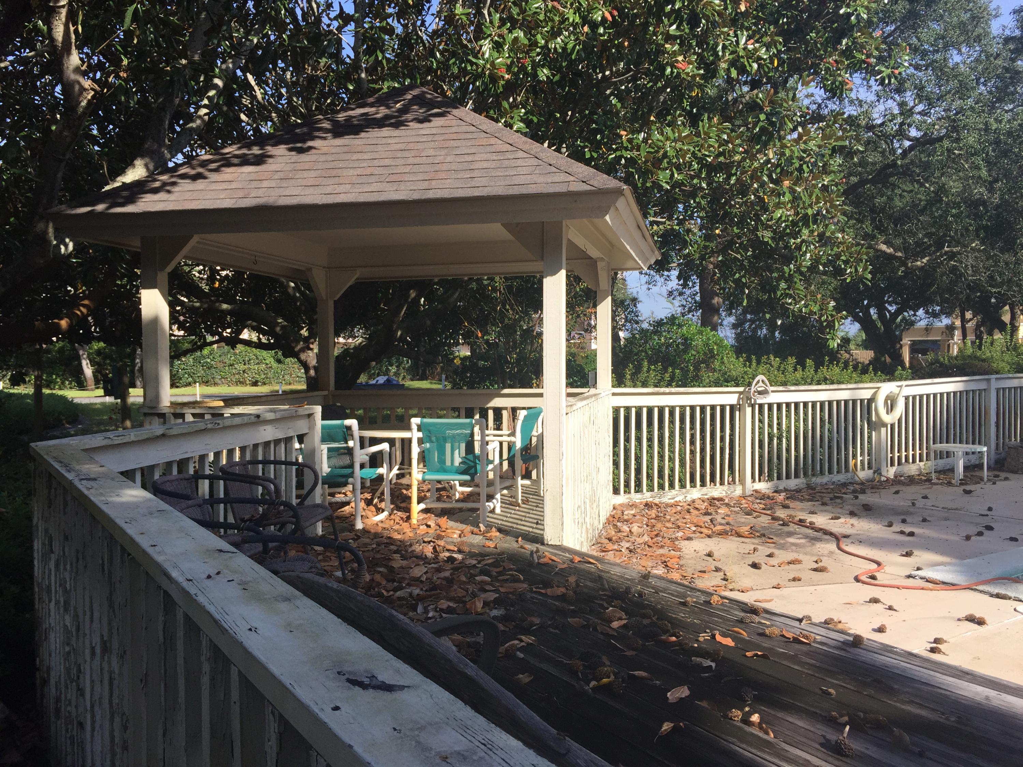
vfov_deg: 48.2
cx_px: 512
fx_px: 857
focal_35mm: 29
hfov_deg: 61.7
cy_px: 384
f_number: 2.2
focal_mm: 4.15
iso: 32
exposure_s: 1/1276
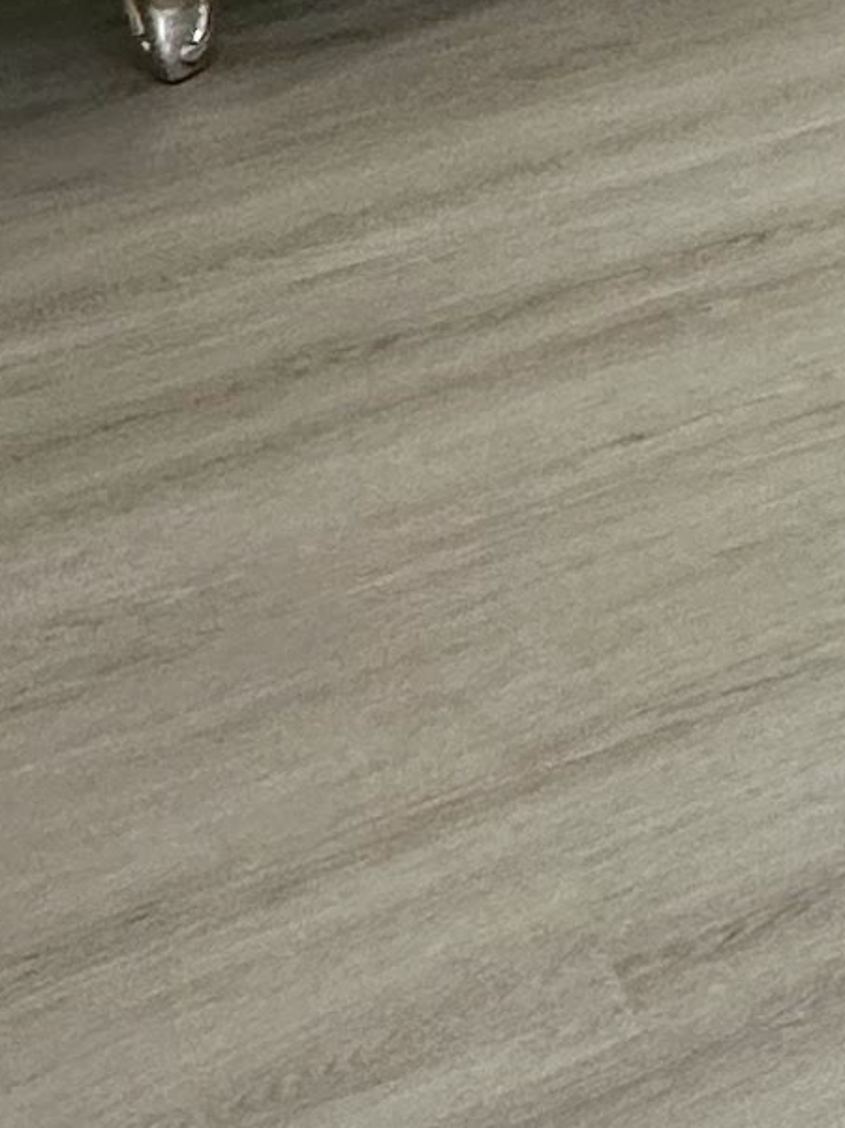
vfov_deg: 20.2
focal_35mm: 94
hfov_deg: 10.8
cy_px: -9
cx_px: 2511
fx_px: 3063
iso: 100
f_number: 2.2
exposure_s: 1/100
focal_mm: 2.22
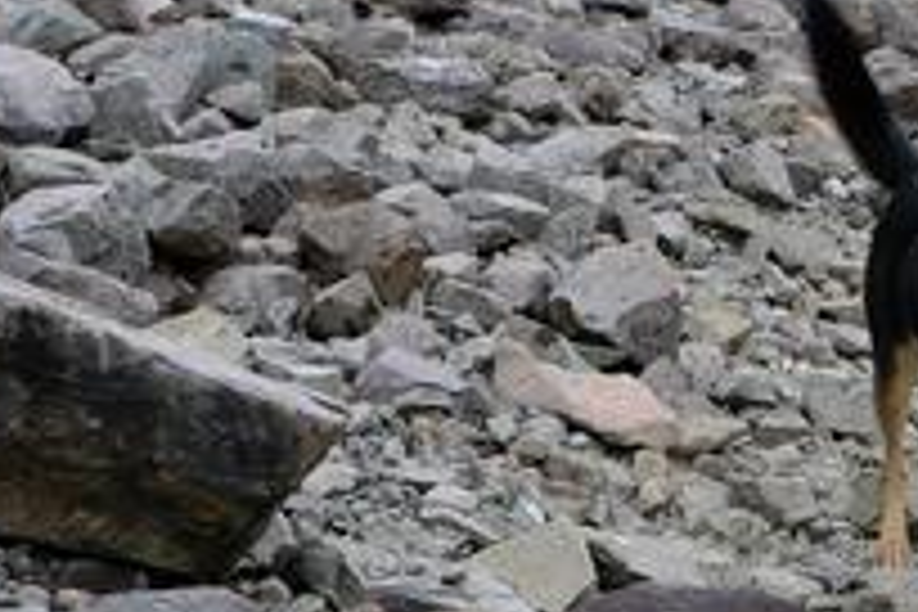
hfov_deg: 10.1
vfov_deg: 7.7
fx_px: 4488
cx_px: 2241
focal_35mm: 176
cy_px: -106
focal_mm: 23
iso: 640
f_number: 11
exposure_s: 1/120
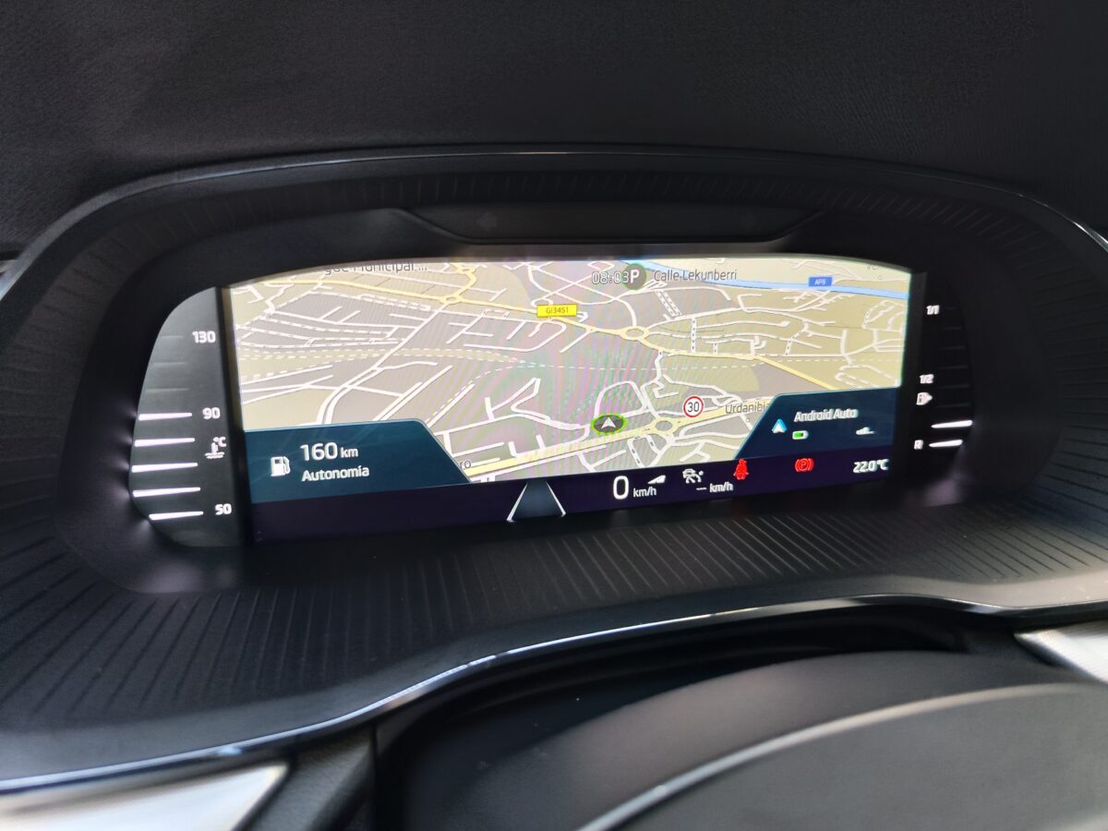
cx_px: 554
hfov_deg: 73.9
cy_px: 416
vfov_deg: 58.9
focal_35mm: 23
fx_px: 736
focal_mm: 7.01
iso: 288
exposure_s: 1/100
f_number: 1.69
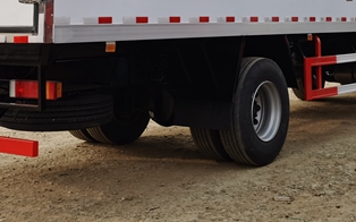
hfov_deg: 28.2
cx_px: 168
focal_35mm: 73
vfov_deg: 16.9
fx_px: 708
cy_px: -59
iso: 50
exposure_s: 1/1299
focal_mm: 5.58
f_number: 1.8
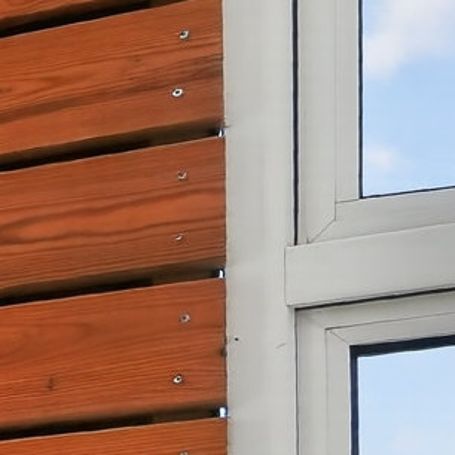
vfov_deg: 11.2
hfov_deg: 7.9
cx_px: -1356
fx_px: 2112
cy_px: 888
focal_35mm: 142
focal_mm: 20
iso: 400
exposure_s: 1/200
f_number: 8
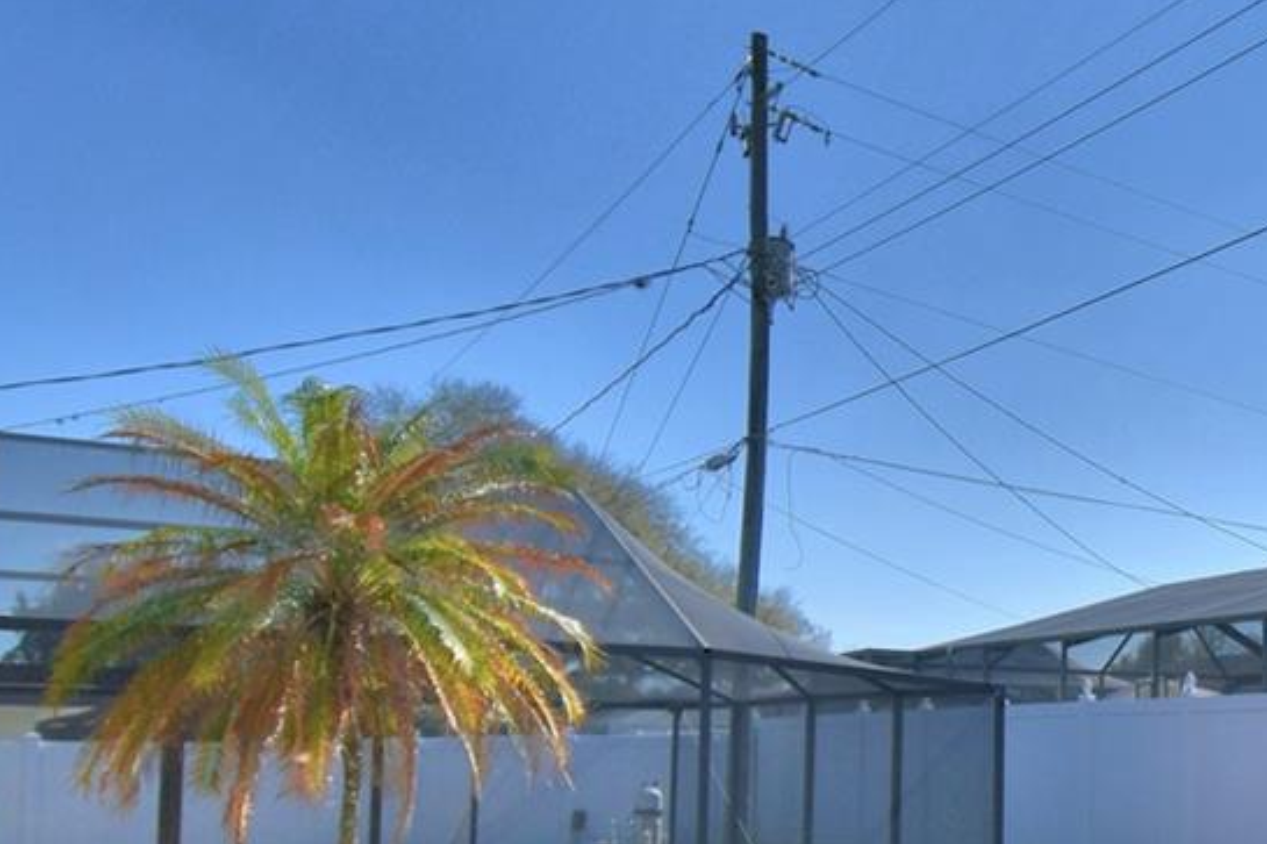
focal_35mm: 44
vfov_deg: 29.8
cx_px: 1393
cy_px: 672
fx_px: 1548
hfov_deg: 37.3
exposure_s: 1/2500
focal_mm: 10
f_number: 4.5
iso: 100
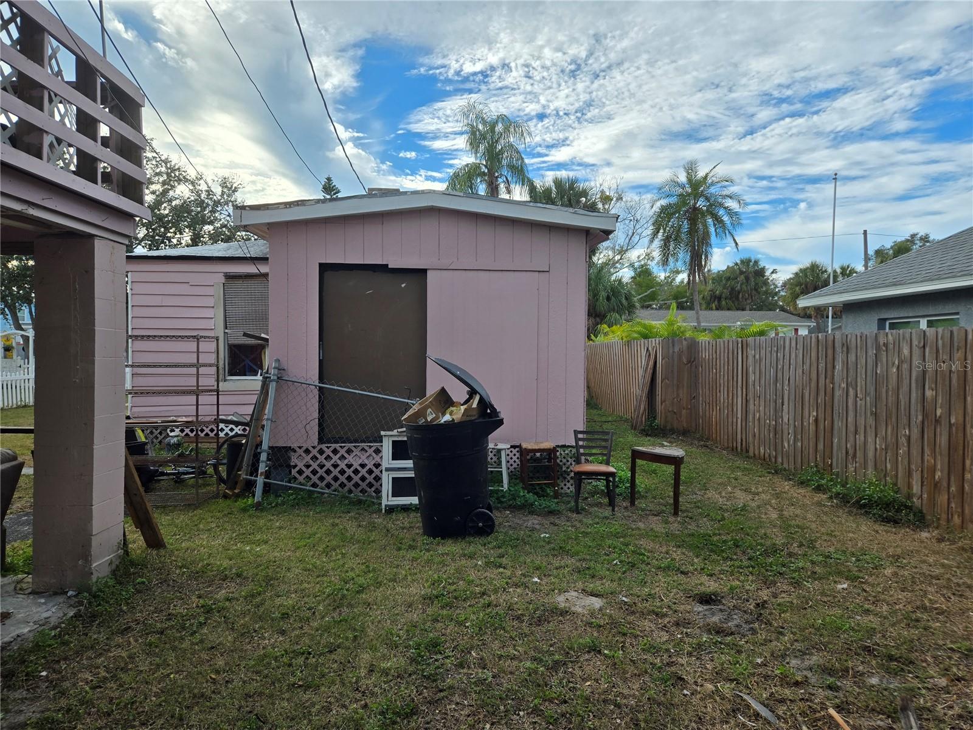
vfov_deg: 58.9
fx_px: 646
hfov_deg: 73.9
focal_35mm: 23
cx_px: 486
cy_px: 365
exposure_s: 1/1145
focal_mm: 5.4
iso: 25
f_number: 1.8
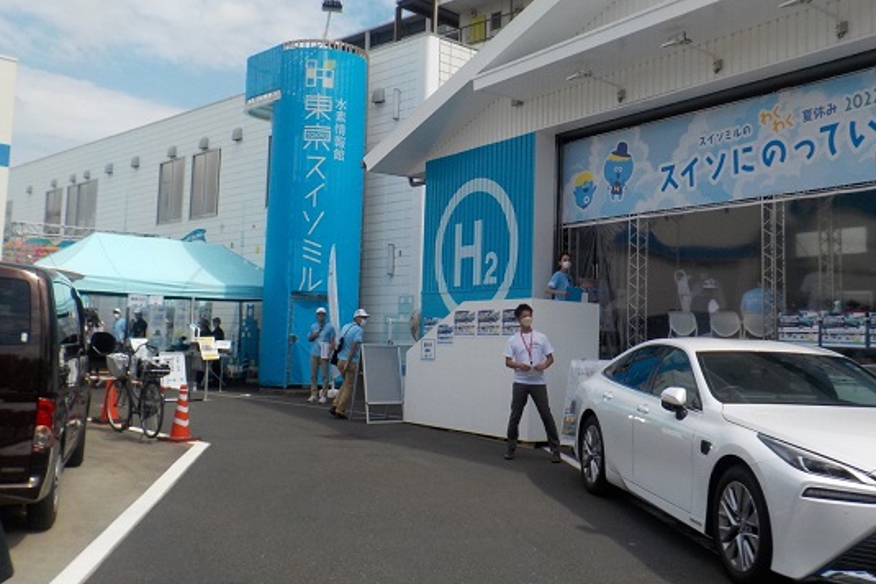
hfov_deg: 54.4
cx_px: 465
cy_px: 234
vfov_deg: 37.7
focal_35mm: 35
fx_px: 852
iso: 125
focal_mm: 4.1
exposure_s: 1/1600
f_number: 3.3
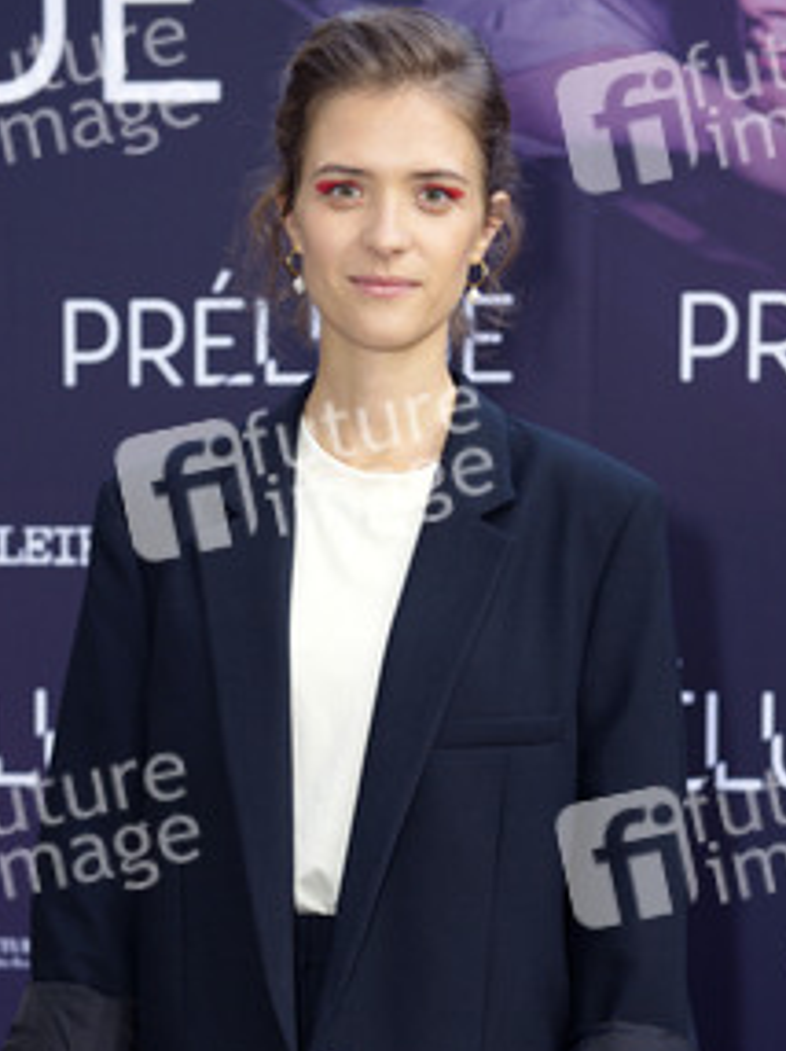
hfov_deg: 21.0
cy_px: 658
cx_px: 413
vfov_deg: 27.7
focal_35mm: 70
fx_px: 2122
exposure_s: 1/160
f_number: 4
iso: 800
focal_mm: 52
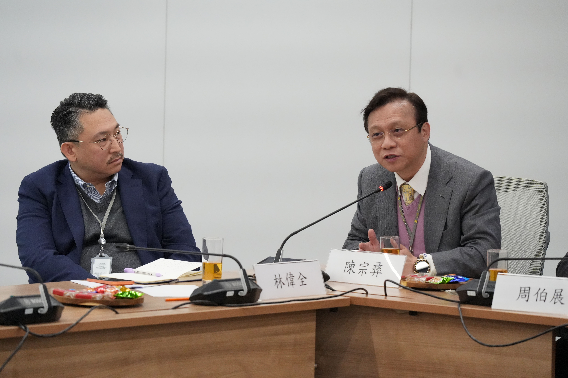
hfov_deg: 12.0
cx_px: 284
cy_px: 189
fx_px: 2698
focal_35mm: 171
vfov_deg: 8.0
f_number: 4.5
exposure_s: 1/250
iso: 10000
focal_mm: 171
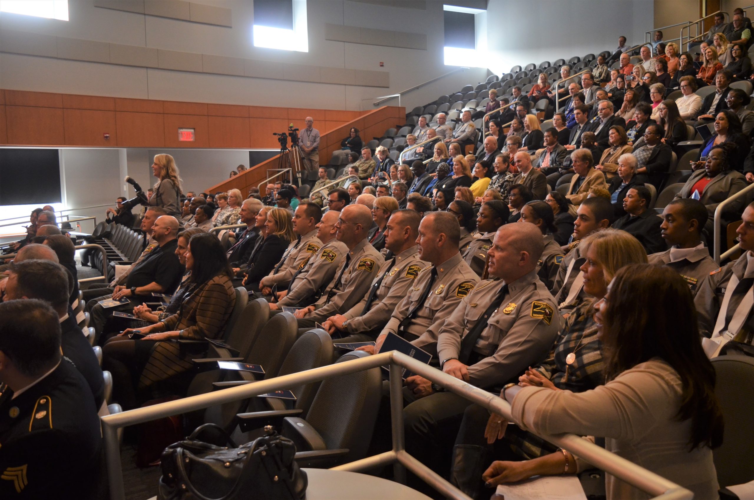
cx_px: 377
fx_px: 721
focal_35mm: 34
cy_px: 250
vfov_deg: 38.2
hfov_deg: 55.2
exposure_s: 1/60
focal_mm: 23
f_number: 4
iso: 720
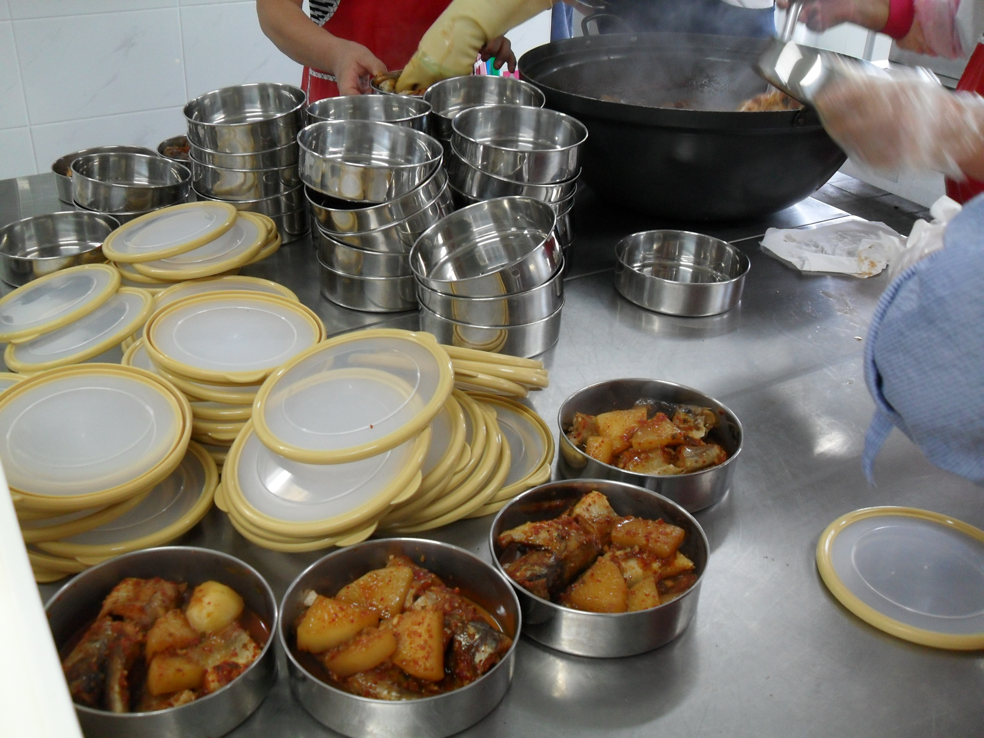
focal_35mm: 35
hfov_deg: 52.6
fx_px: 995
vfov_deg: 40.7
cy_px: 369
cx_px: 492
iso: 160
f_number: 2.8
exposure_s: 1/30
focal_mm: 6.2
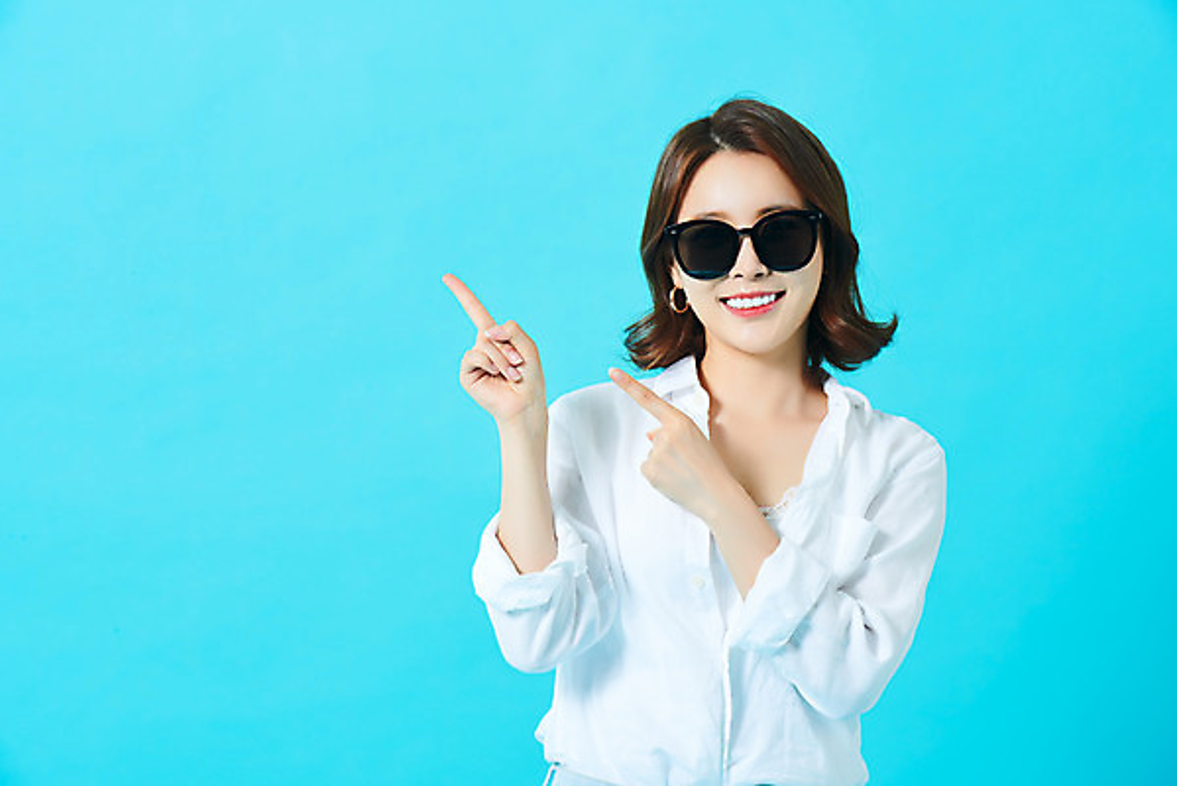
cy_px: 393
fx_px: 4743
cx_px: 588
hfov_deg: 14.1
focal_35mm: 145
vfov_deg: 9.5
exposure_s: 1/125
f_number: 16
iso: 100
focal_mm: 145
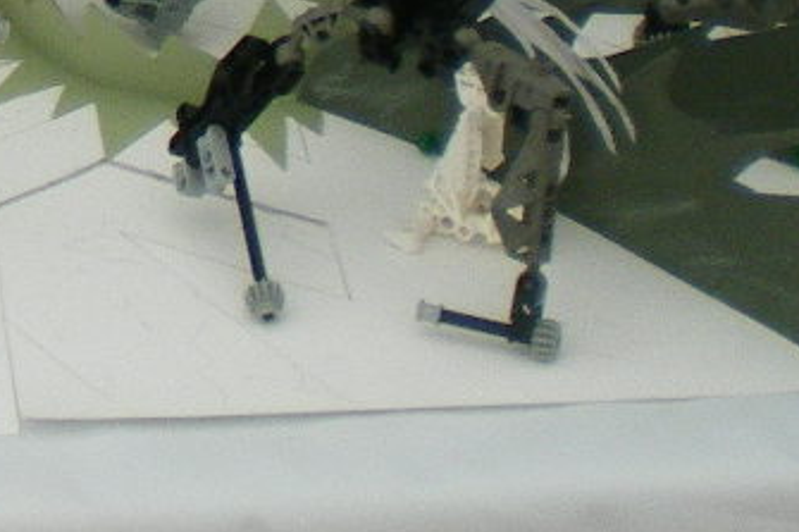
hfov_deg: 11.3
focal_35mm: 179
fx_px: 3971
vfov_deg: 7.3
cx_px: -110
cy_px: -632
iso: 160
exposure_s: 1/50
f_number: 3.1
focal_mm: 6.3
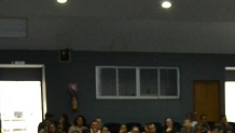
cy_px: 176
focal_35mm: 111
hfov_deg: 18.2
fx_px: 692
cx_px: 290
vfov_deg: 10.7
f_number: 3.8
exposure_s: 1/60
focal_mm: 22
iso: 3200
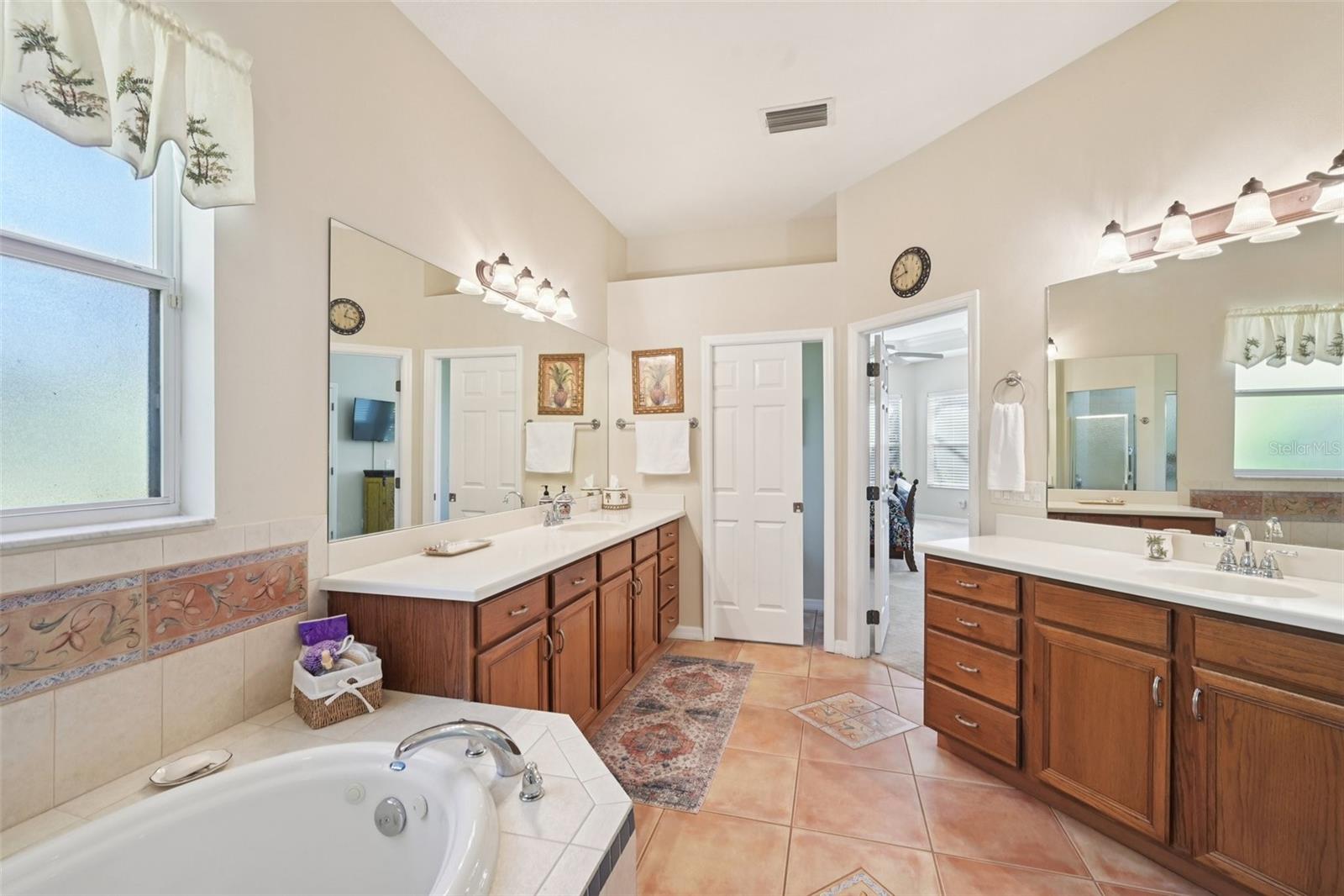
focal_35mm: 16
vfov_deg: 75.5
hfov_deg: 98.6
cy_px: 448
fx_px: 579
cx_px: 672
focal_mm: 15.5
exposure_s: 1/25
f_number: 8
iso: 400
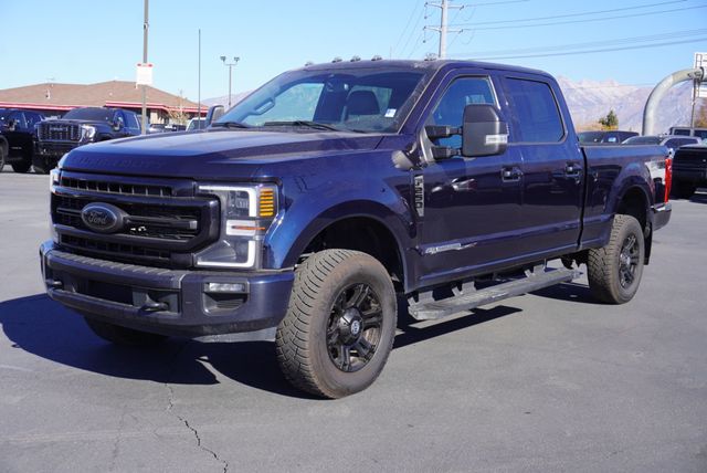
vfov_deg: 30.9
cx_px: 354
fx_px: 855
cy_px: 236
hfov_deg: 44.9
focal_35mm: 44
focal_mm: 29
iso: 100
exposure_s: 1/100
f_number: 9
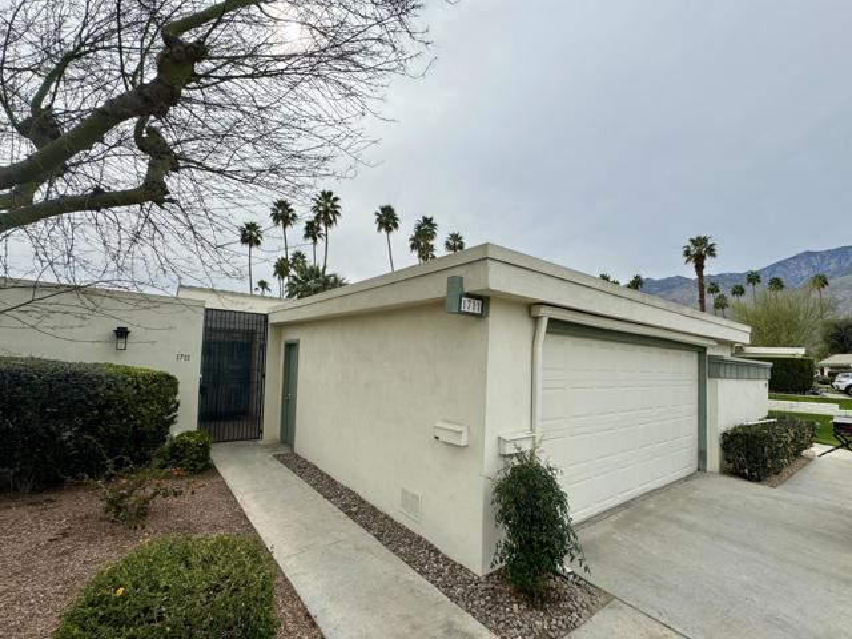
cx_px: 426
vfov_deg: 85.7
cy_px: 320
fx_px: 345
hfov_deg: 102.1
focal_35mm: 14
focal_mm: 2.22
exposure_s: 1/2415
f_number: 2.2
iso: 50
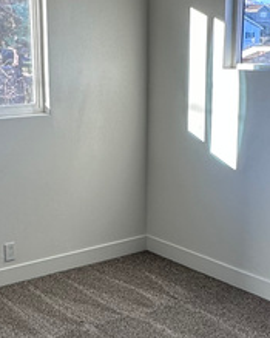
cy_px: 207
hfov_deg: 23.8
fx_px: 640
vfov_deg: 29.5
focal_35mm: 64
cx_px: 117
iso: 40
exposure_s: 1/120
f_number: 2.2
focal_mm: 2.22
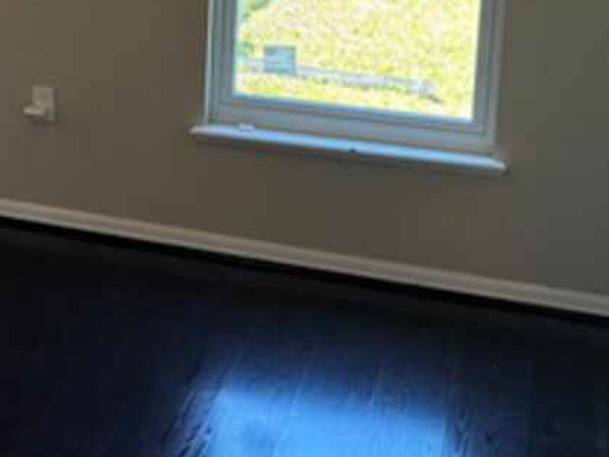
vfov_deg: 17.8
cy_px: -53
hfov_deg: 23.2
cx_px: -26
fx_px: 1407
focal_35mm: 80
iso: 100
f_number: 1.6
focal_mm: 5.96
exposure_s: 1/60
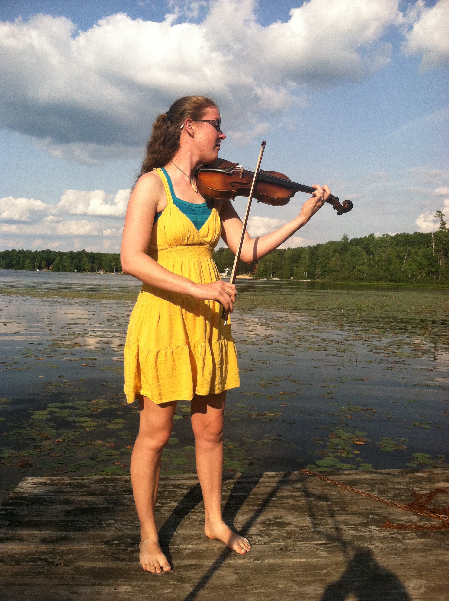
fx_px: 607
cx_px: 224
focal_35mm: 35
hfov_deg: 40.6
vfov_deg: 52.7
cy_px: 300
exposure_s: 1/1429
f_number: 2.8
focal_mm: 3.85
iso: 80
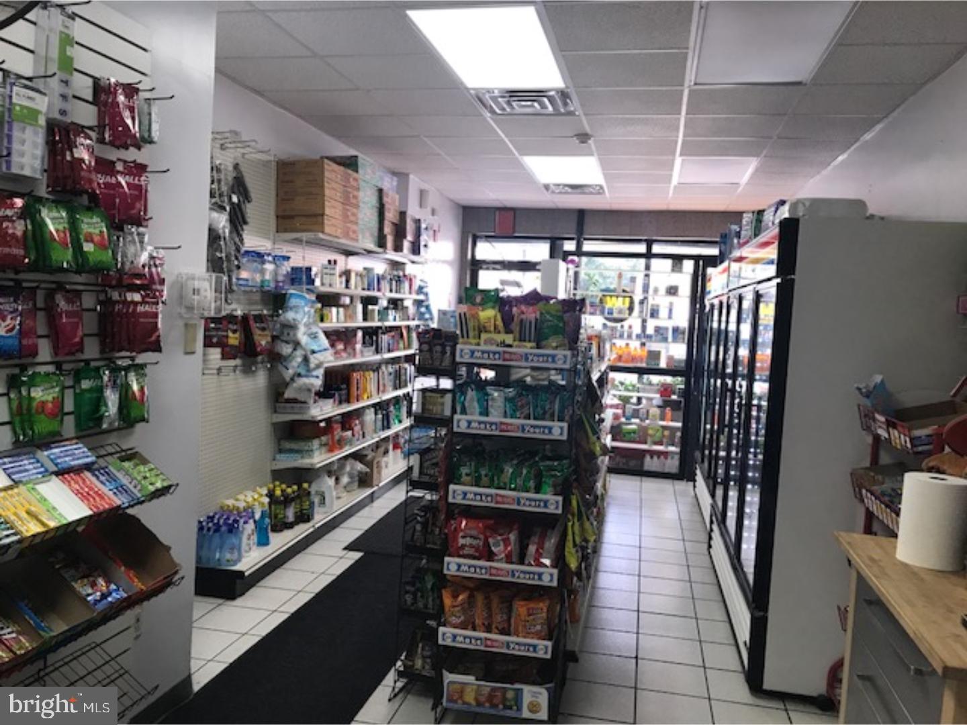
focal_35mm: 28
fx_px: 782
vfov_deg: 49.7
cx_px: 484
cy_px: 362
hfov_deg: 63.4
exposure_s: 1/30
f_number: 1.8
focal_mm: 3.99
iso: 20
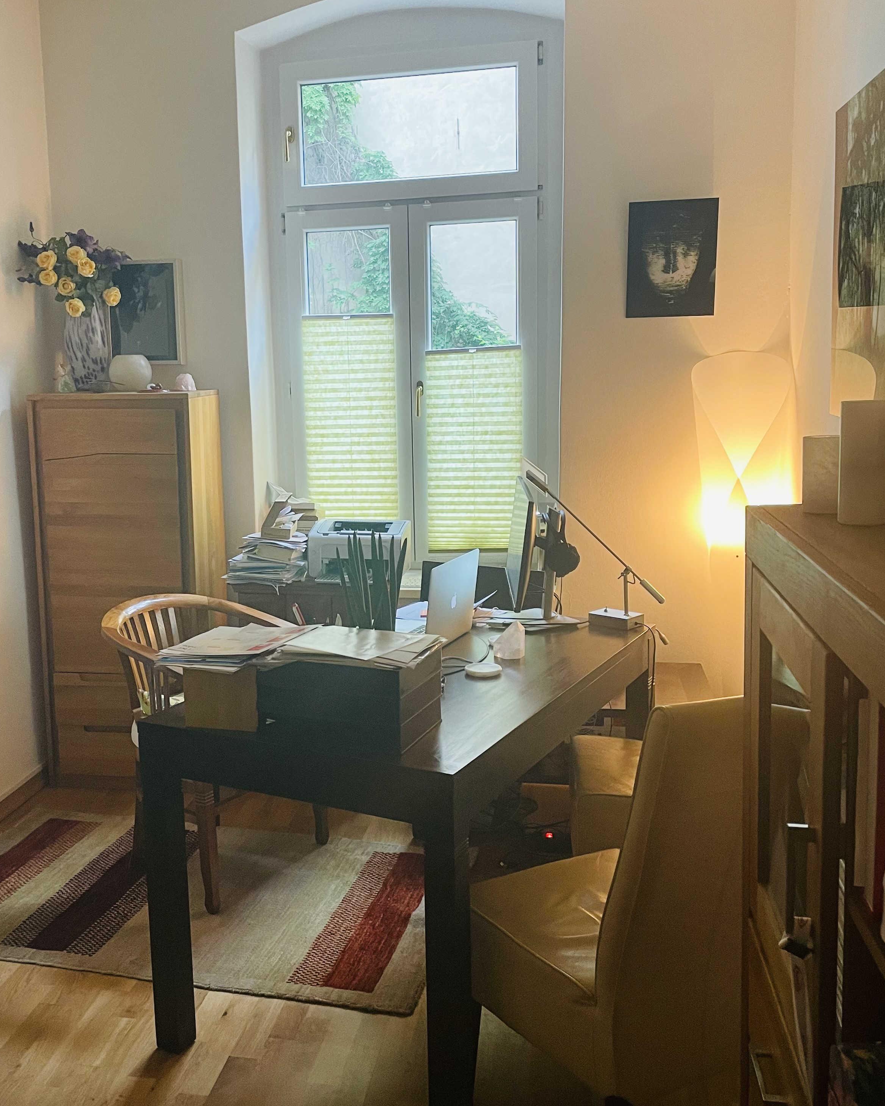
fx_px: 1146
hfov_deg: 42.0
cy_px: 543
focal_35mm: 35
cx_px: 342
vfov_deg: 51.5
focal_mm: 4.2
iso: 200
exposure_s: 1/50
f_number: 1.6
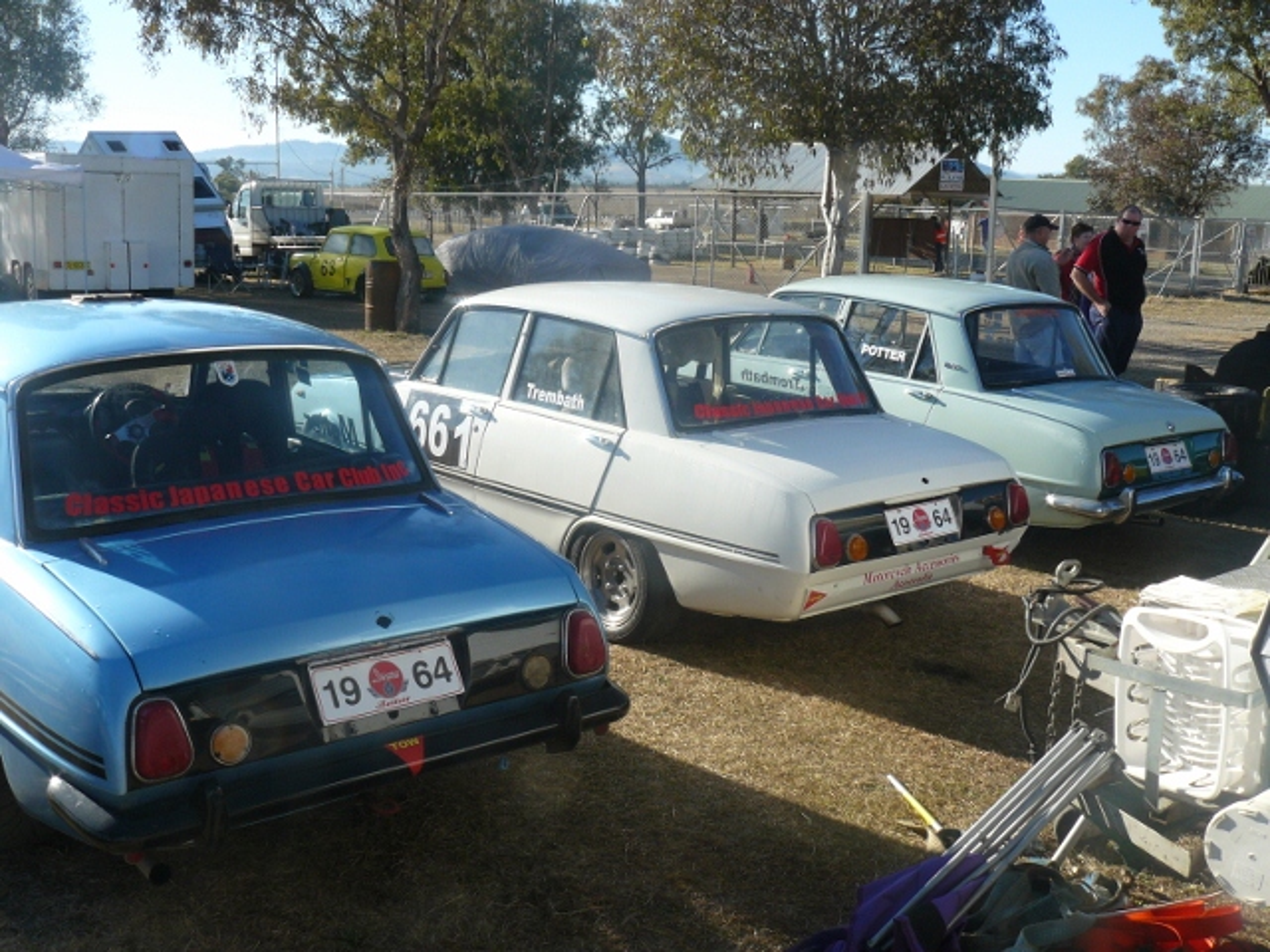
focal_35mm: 36
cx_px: 635
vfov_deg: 39.7
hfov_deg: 51.4
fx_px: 1321
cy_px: 476
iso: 100
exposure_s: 1/200
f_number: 5.6
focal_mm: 6
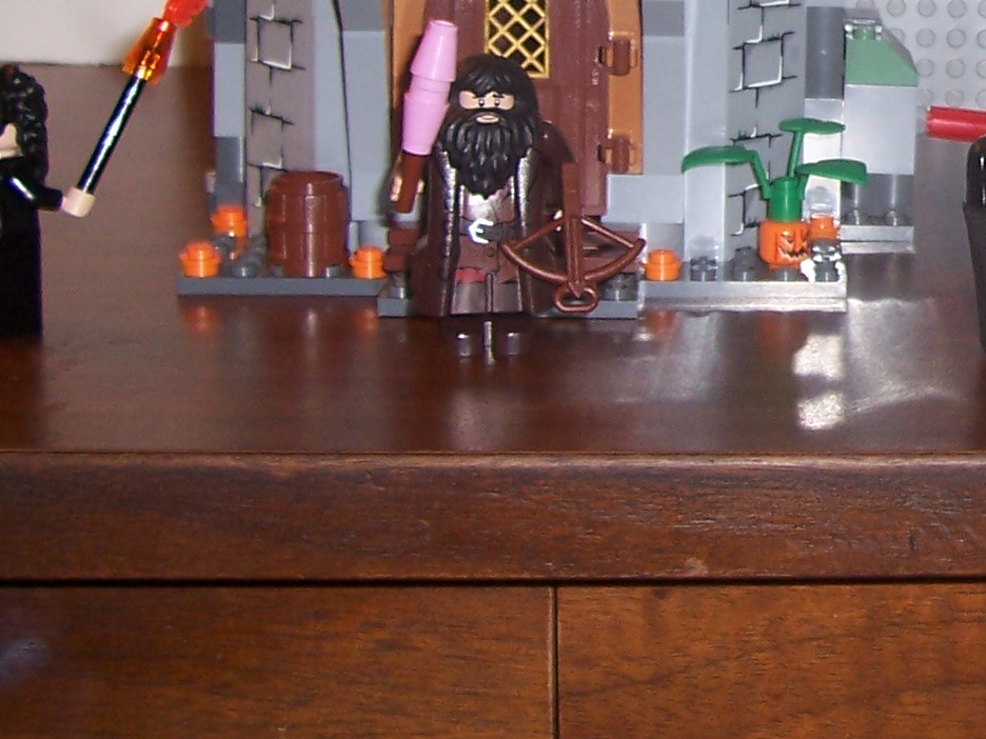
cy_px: -93
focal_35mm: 93
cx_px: 1257
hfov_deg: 19.5
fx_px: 2649
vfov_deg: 15.4
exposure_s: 1/60
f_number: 2.7
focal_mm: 5.6
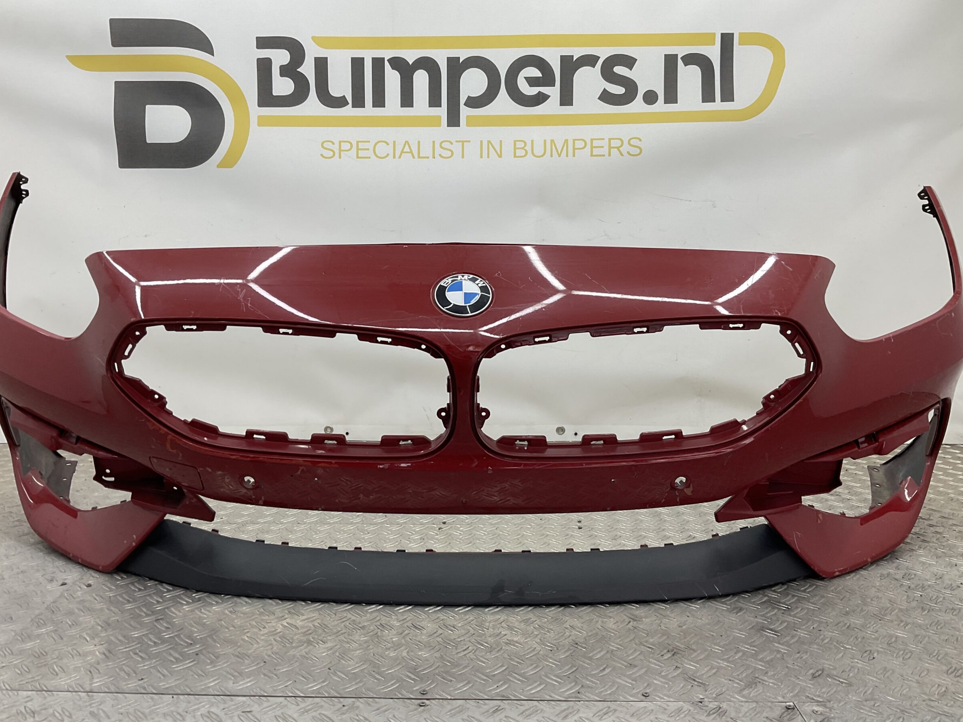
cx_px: 465
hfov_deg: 58.3
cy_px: 343
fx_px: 862
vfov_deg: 45.4
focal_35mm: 31
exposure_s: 1/100
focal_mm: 3
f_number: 1.8
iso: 20
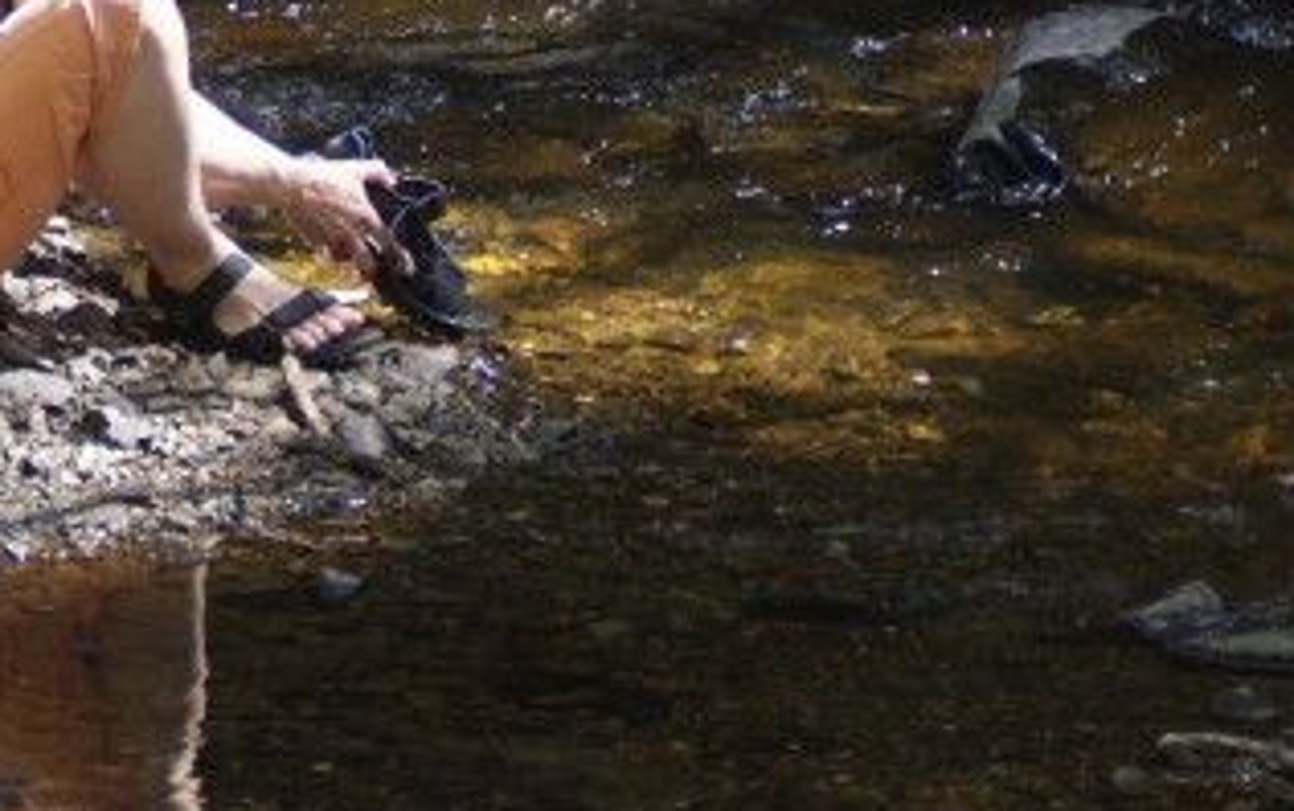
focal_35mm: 408
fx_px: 14399
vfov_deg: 3.2
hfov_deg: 5.1
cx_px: -12
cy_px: 154
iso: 800
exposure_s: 1/250
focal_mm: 105
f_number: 4.5
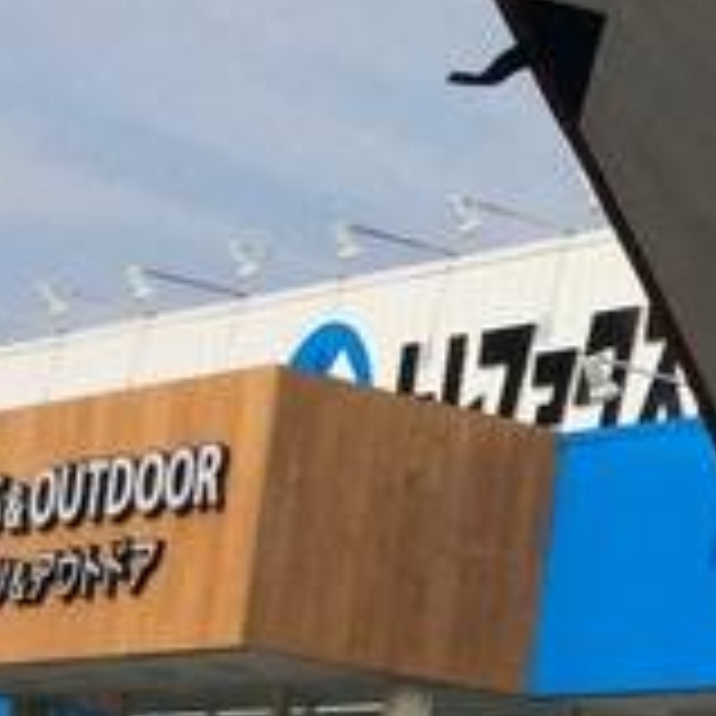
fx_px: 3744
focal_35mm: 160
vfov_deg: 10.8
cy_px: 766
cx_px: 1860
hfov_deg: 9.4
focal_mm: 3.3
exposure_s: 1/2387
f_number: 2.4
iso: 32
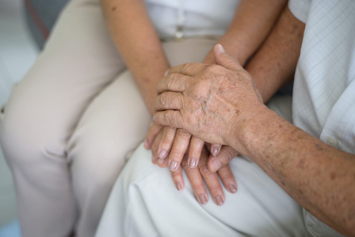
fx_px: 493
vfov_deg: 27.0
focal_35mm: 50
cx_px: 178
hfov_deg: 39.6
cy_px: 118
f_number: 2.2
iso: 320
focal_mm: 50
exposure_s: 1/160
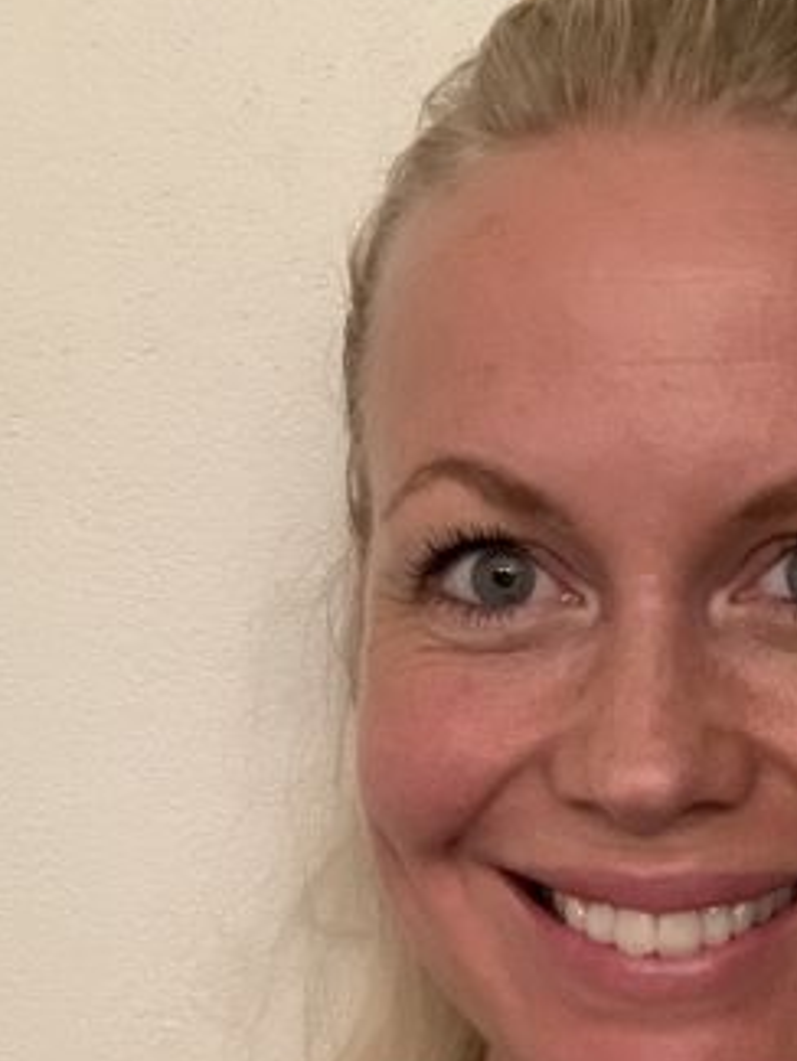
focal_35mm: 59
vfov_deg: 32.2
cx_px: 591
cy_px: 770
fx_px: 1810
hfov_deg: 24.6
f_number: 2.2
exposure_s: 1/30
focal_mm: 2.87
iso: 400
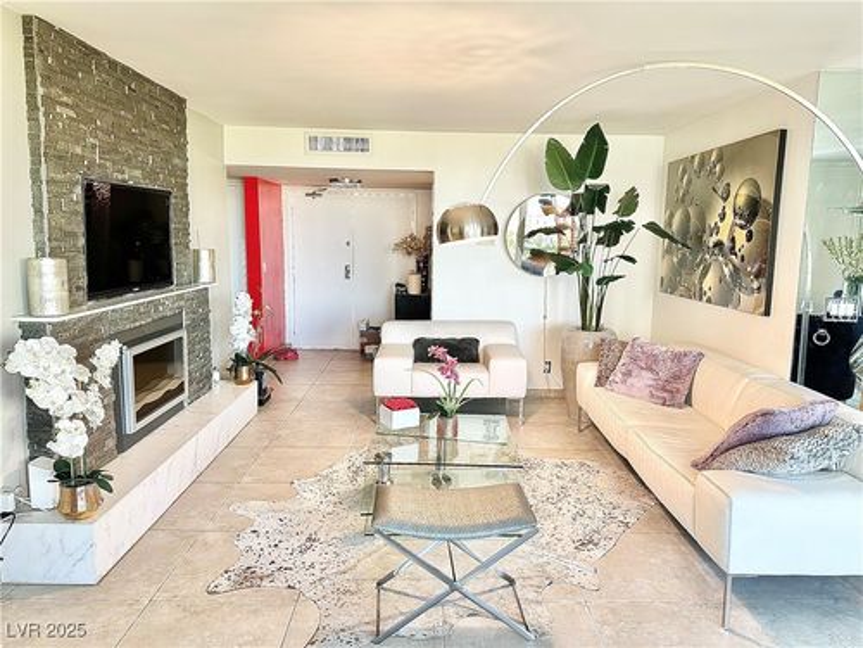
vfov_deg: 56.8
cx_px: 432
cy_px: 324
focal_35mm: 24
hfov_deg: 71.6
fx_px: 598
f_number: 1.78
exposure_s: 1/60
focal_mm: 6.86
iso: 250
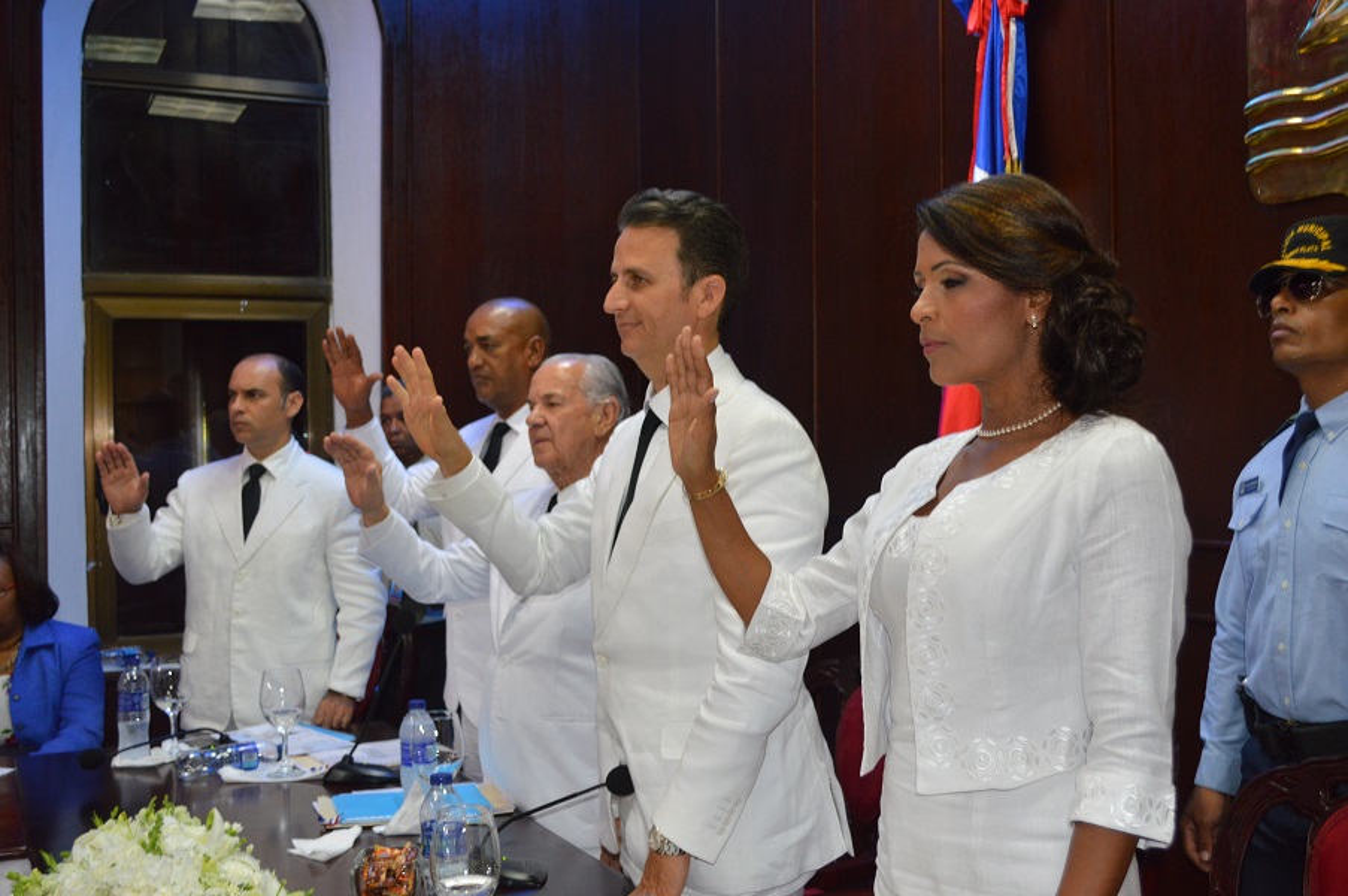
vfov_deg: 34.1
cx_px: 674
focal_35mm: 39
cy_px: 448
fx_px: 1459
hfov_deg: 49.6
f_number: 4.2
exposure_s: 1/60
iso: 500
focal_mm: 26
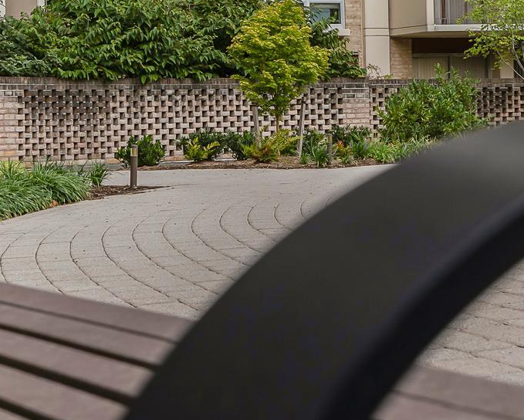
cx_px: 221
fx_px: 1536
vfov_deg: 15.5
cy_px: 85
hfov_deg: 19.3
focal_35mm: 99
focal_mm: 35
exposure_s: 1/250
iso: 200
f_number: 8
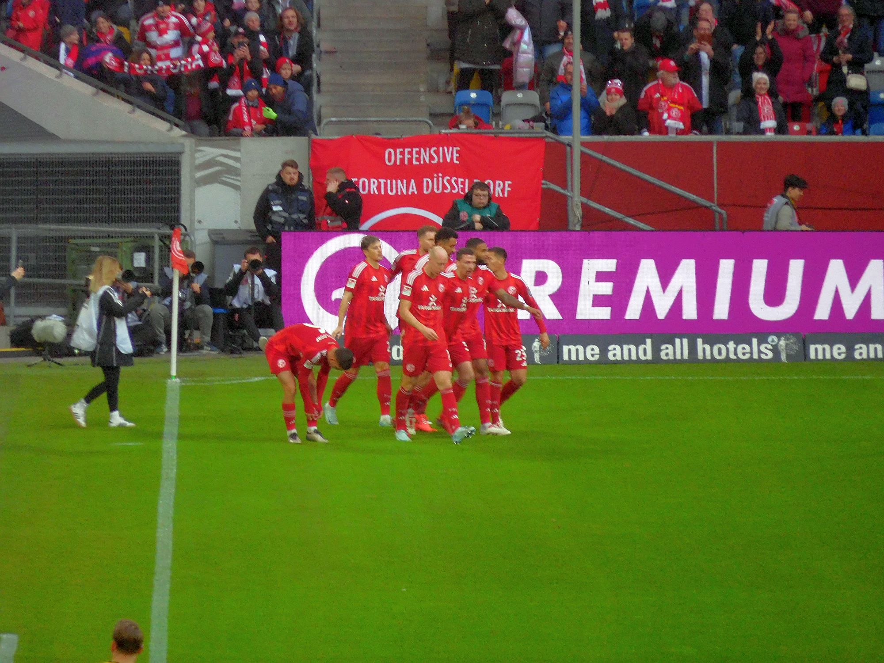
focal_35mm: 500
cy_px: 332
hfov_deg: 4.0
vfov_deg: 3.0
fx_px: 12769
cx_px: 442
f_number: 6.5
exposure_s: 1/160
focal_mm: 90
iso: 400
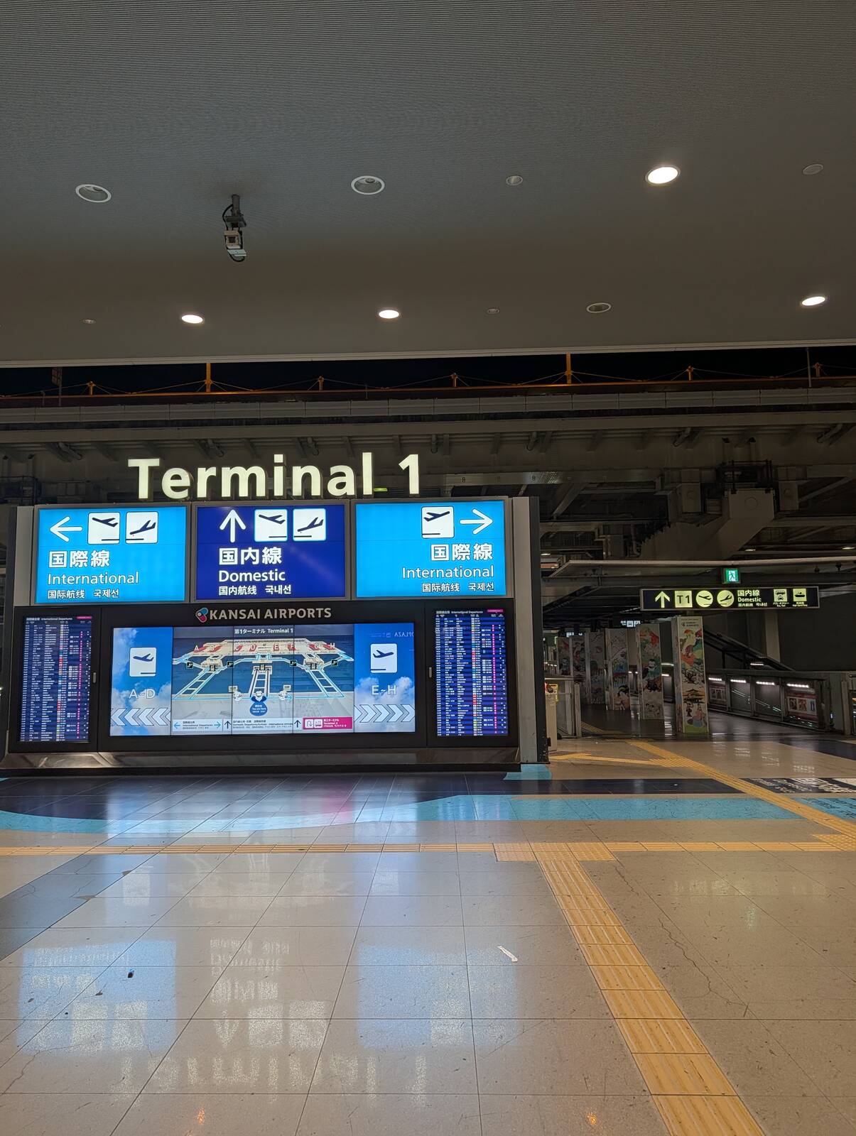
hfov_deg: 56.9
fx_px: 789
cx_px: 428
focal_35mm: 24
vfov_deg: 71.5
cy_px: 568
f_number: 1.68
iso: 33
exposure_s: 1/120
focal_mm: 6.9
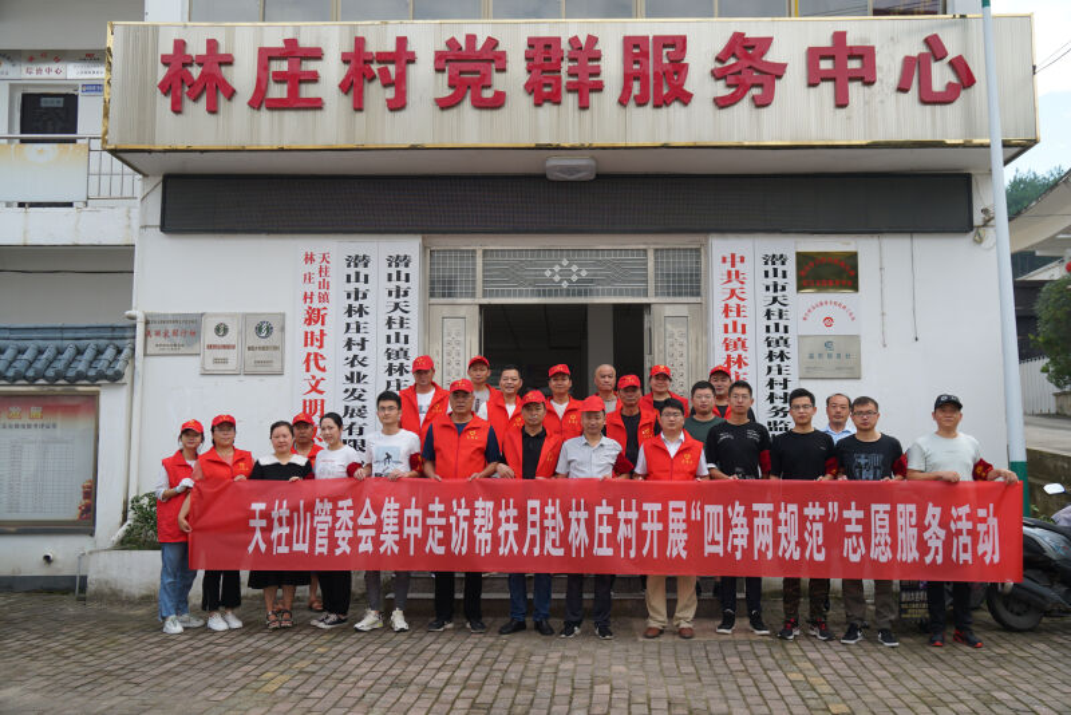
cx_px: 536
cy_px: 358
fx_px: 982
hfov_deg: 57.2
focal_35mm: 33
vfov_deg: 40.0
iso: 100
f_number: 4.5
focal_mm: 22
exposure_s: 1/250
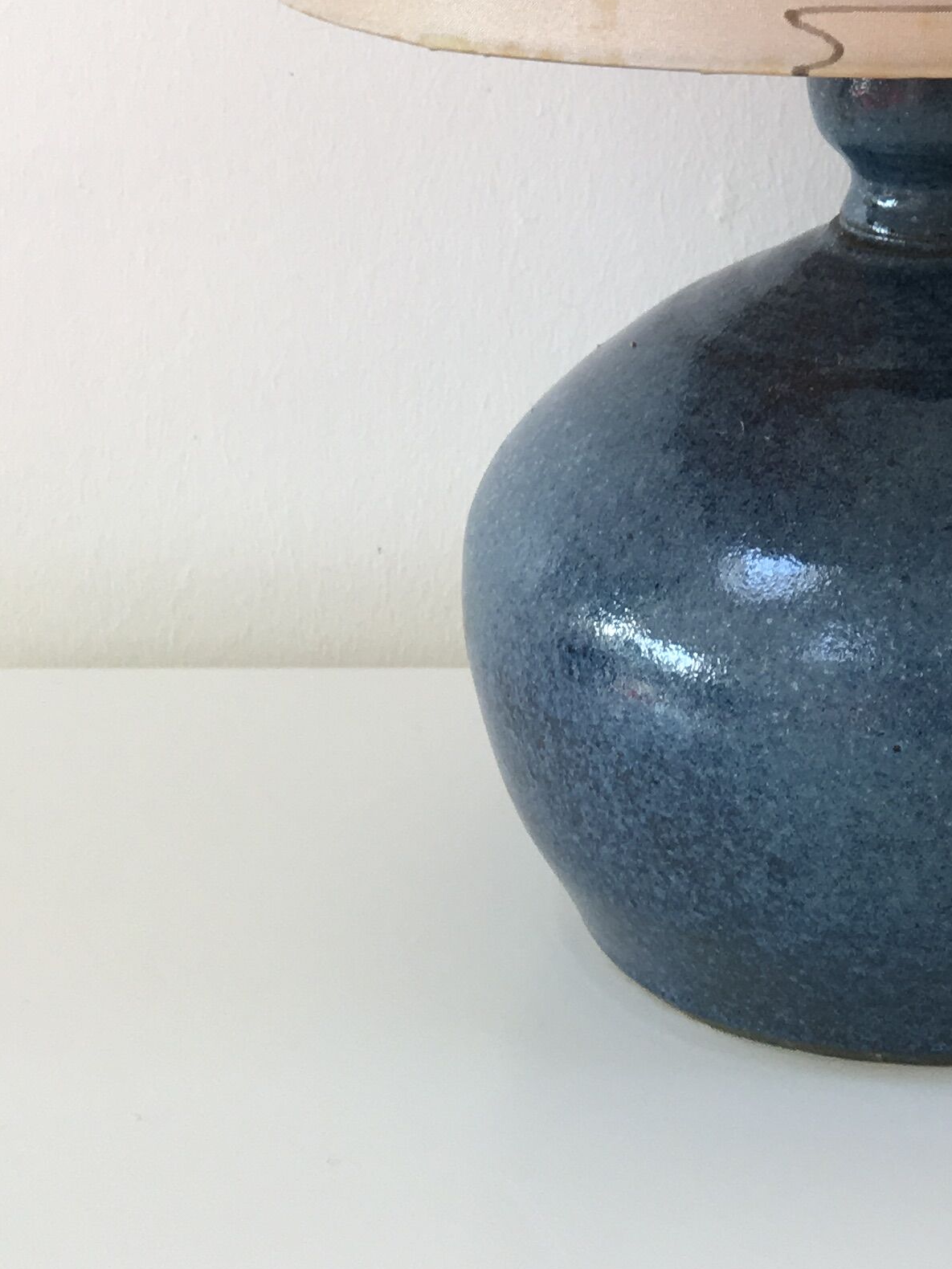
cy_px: -218
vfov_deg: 24.1
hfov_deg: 19.3
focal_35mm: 74
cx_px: 969
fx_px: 2714
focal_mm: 4.15
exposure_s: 1/50
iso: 25
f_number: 2.2
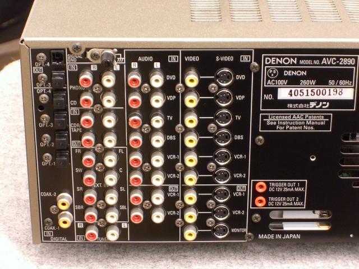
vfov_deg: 13.0
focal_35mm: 114
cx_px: 180
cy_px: 134
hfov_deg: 17.3
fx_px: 1182
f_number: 5.1
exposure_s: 1/3.33
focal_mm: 23.7
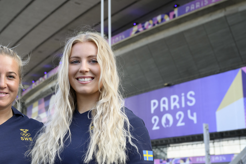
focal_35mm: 55
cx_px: 83
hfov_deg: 35.9
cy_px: 118
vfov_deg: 24.4
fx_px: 376
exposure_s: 1/1250
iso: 800
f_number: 4
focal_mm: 30
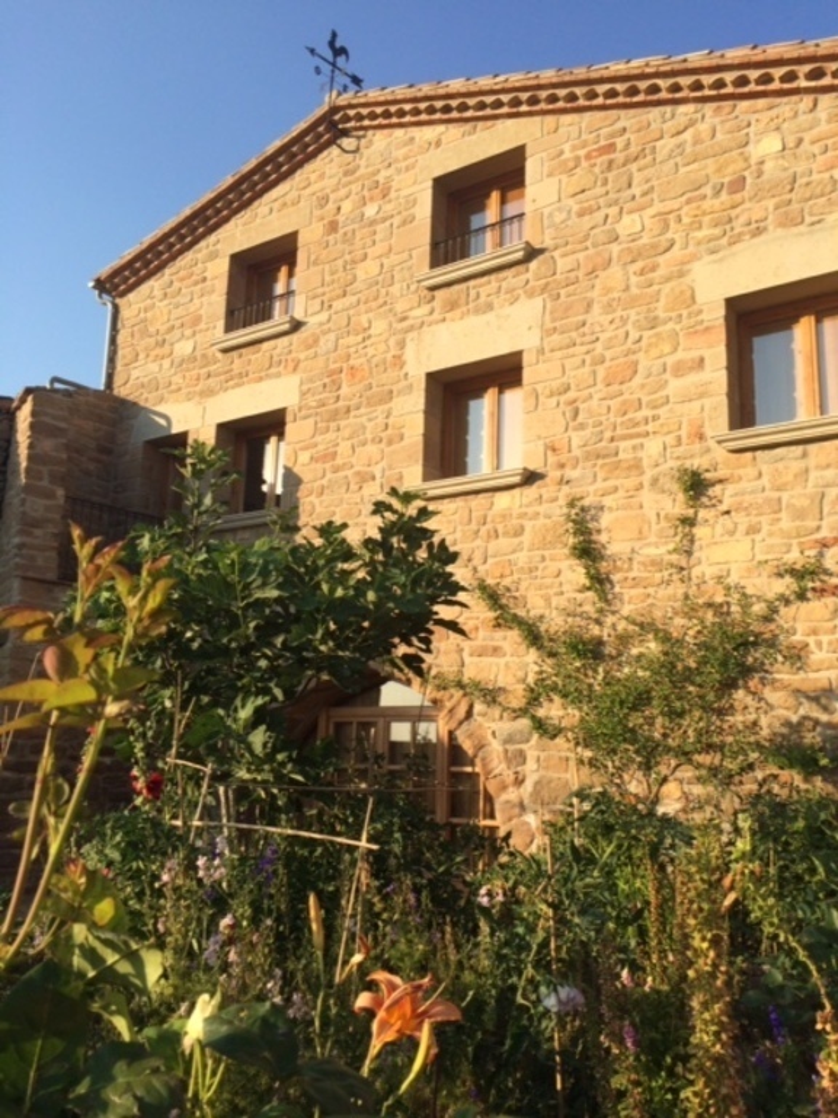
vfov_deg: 61.7
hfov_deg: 48.2
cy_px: 559
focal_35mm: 29
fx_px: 936
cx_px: 419
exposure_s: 1/954
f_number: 2.2
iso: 32
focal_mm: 4.15
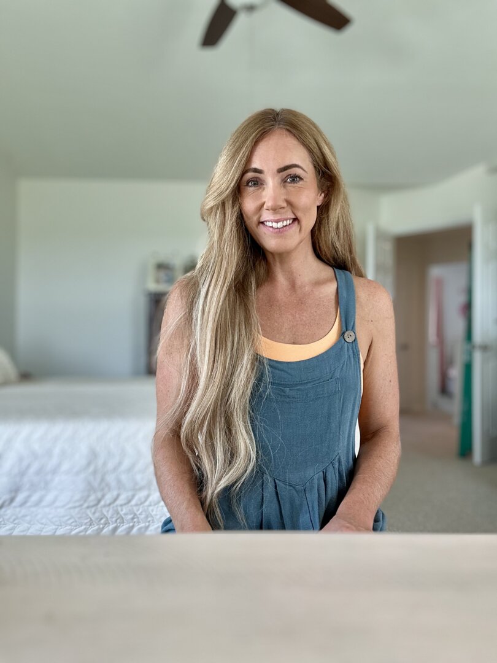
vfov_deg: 60.0
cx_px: 248
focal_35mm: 30
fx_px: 574
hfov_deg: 46.8
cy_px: 332
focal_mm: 2.69
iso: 50
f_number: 1.9
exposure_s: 1/60
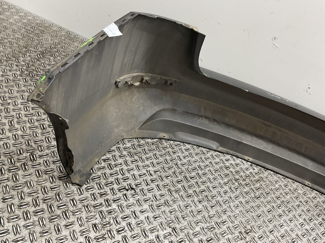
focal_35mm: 29
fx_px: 272
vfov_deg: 48.2
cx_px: 162
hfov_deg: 61.7
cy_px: 122
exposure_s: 1/50
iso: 50
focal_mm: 3
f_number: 1.8
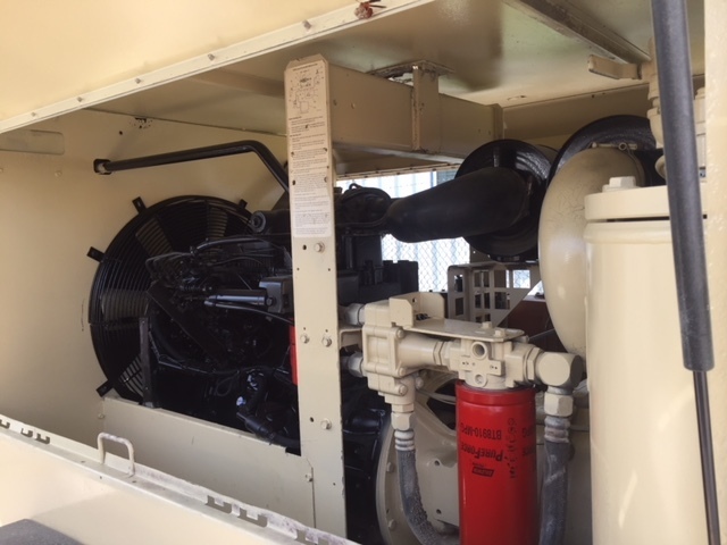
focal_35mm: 29
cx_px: 364
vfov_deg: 48.2
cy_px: 272
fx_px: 609
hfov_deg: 61.7
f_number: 2.2
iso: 32
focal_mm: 4.15
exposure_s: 1/370
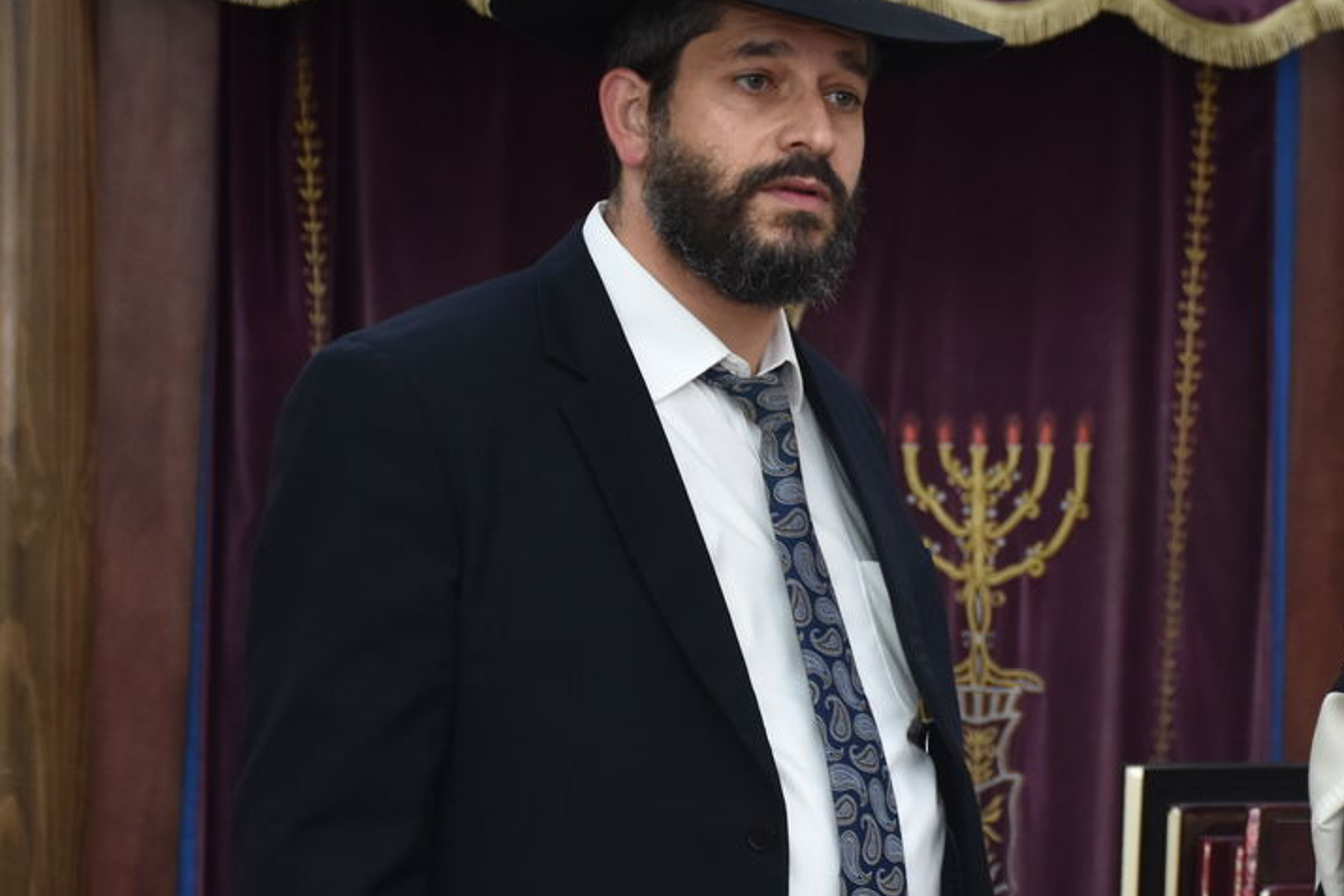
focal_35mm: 147
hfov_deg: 13.8
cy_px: 568
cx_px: 1301
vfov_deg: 9.3
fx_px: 5488
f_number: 5.6
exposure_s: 1/60
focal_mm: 50
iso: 1000
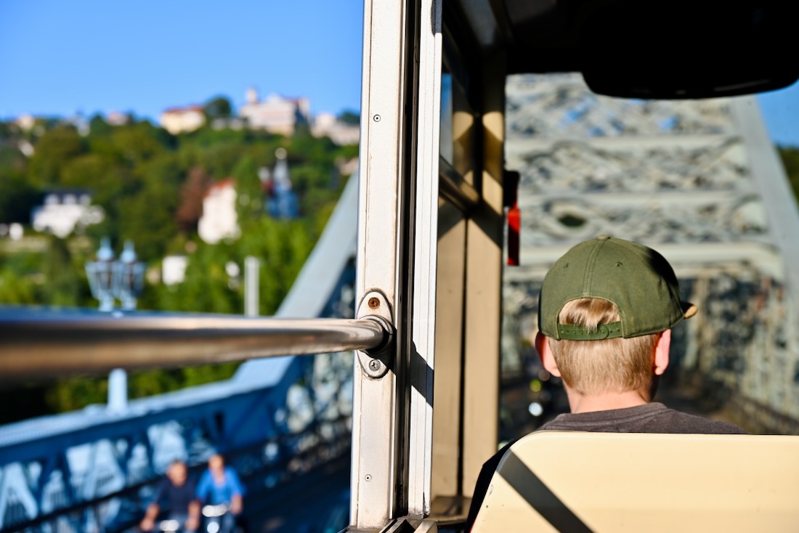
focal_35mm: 73
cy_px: 266
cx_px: 400
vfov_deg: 18.7
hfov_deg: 27.7
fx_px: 1621
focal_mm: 73
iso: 110
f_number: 6
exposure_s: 1/250
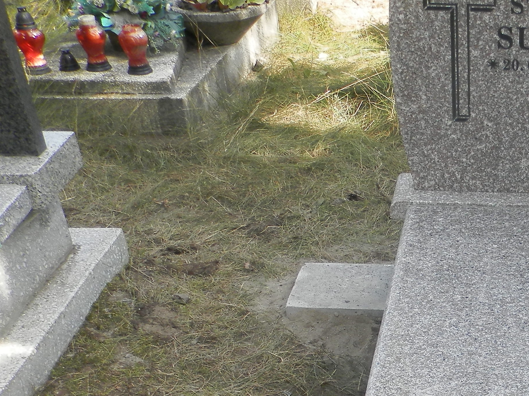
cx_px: 562
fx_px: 963
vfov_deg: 22.5
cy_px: 383
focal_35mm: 63
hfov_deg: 28.3
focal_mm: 4.5
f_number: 3.1
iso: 80
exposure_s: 1/200
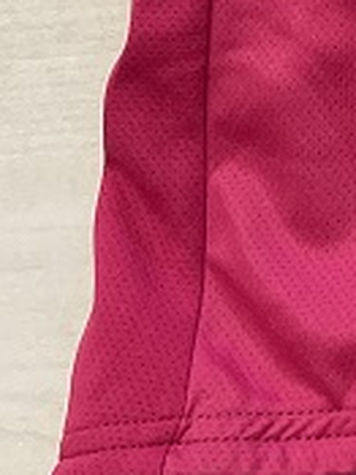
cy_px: -650
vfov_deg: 10.8
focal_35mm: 156
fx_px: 2142
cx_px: 931
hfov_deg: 8.5
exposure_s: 1/50
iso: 100
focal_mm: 4.2
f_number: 1.6
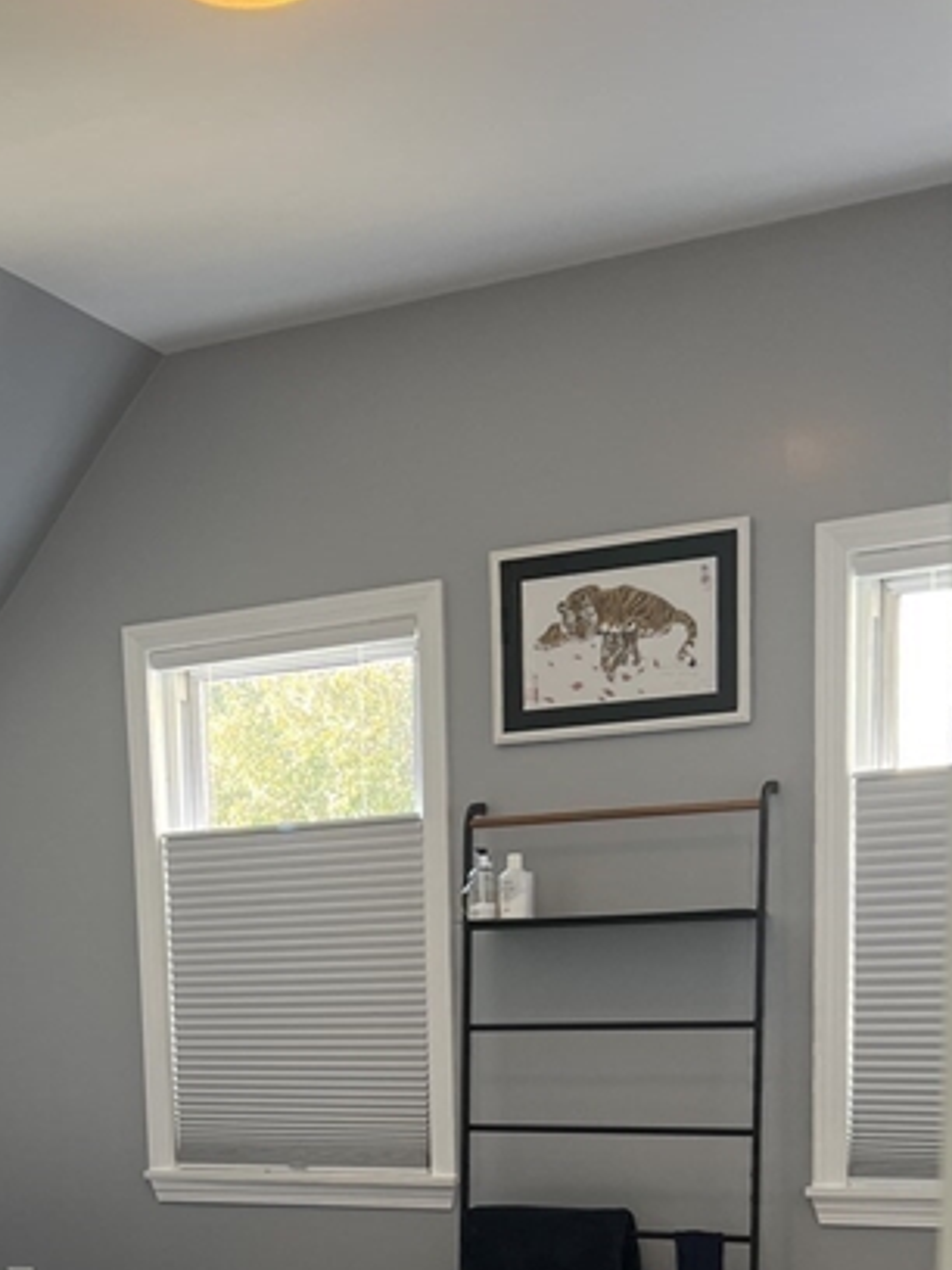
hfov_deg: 29.3
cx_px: 274
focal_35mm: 49
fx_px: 1797
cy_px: 1167
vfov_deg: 36.3
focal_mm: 5.7
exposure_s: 1/60
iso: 100
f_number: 1.5
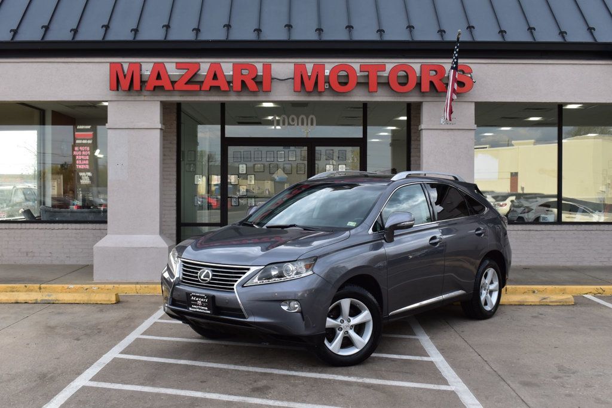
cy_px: 204
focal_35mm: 44
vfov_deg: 30.8
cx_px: 306
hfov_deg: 45.0
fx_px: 739
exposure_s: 1/125
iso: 400
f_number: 9
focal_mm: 29
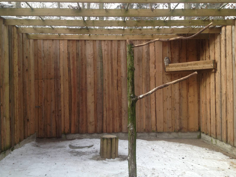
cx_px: 118
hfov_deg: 52.6
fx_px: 239
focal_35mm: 35
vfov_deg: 40.7
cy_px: 88
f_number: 2.4
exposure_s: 1/204
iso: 50
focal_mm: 4.28
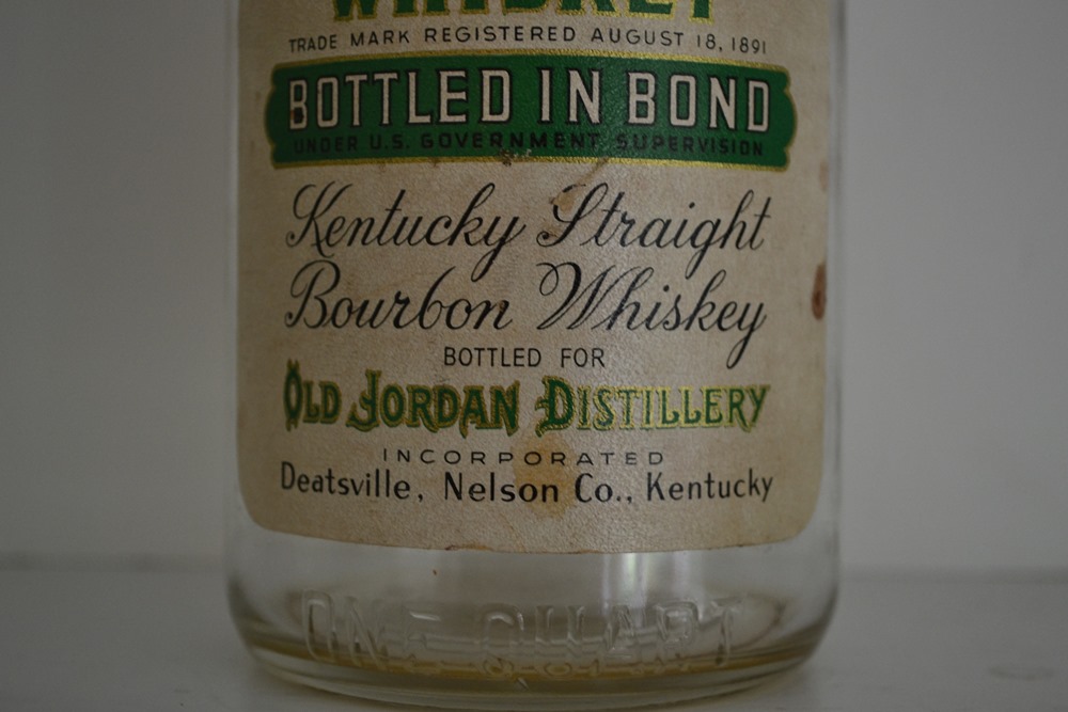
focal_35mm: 60
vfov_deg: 22.6
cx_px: 534
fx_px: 1780
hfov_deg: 33.4
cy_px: 356
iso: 800
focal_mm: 40
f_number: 5.3
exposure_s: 1/25
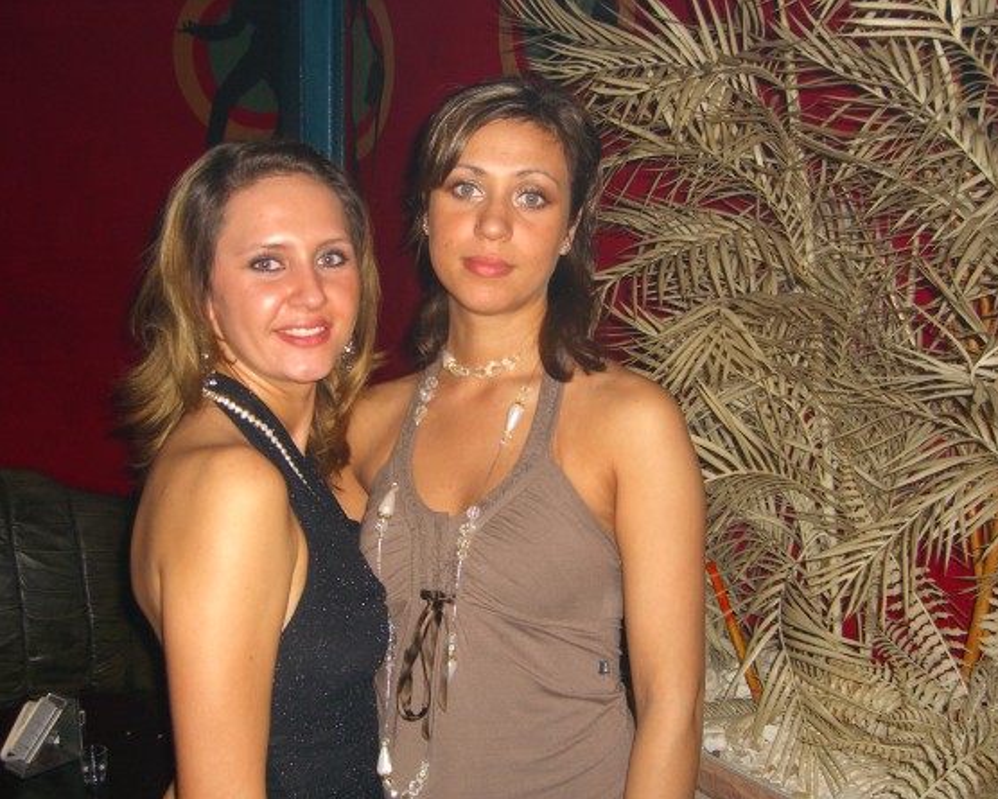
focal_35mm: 40
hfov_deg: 45.8
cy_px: 402
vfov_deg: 37.3
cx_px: 479
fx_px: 1182
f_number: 2.8
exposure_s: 1/60
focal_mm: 7.9
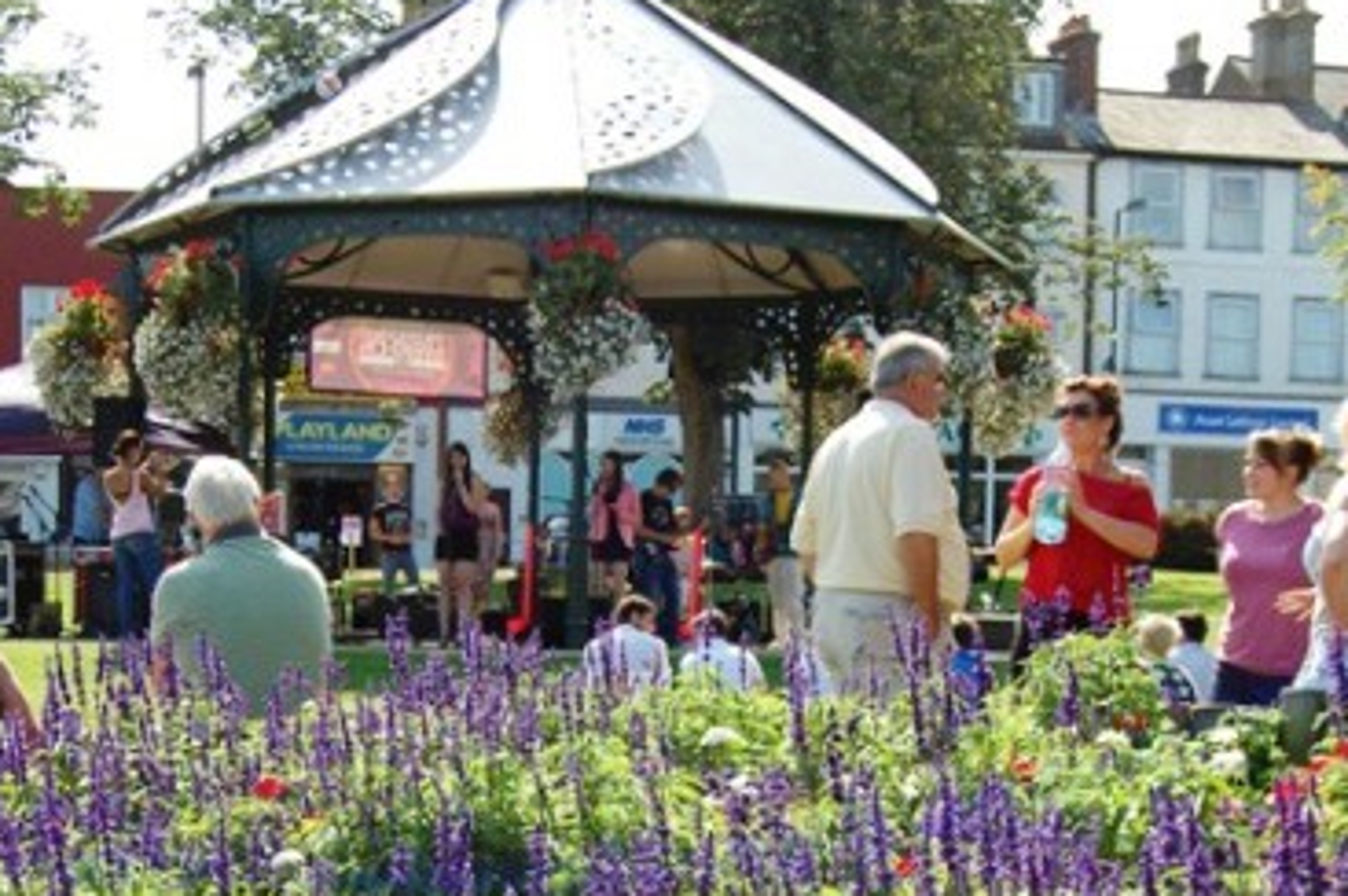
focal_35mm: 54
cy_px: 465
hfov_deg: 36.9
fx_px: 2020
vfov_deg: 25.0
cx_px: 628
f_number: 8
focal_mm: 30
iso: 200
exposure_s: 1/250
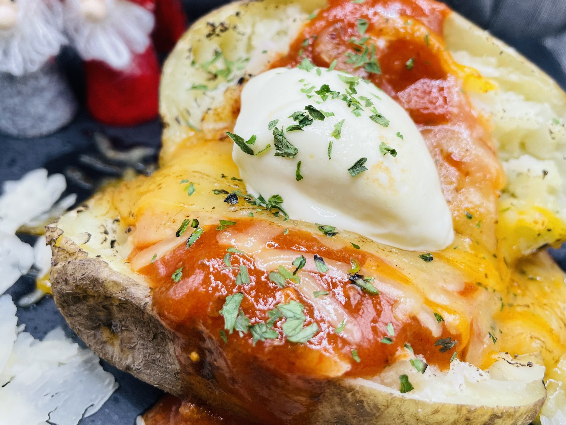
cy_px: 180
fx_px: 540
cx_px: 285
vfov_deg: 42.8
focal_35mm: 33
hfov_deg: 55.4
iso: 32
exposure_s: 1/200
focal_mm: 4.2
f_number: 1.6
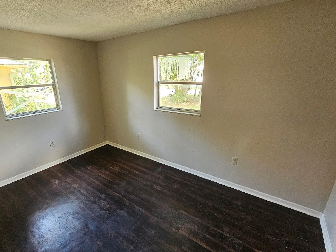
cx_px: 153
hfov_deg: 94.3
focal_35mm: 16
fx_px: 155
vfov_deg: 78.1
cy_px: 129
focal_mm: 2.2
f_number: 2.2
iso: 640
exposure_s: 1/100
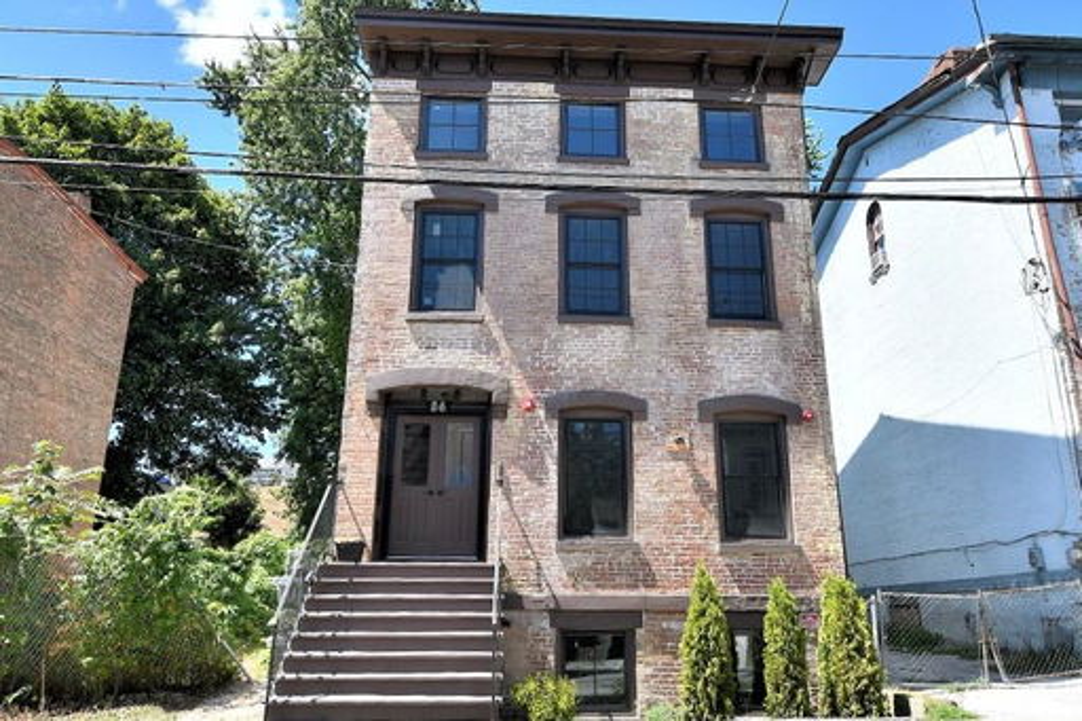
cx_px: 541
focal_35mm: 16
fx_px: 481
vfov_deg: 73.7
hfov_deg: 96.8
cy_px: 360
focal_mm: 11
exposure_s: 1/250
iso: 140
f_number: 8
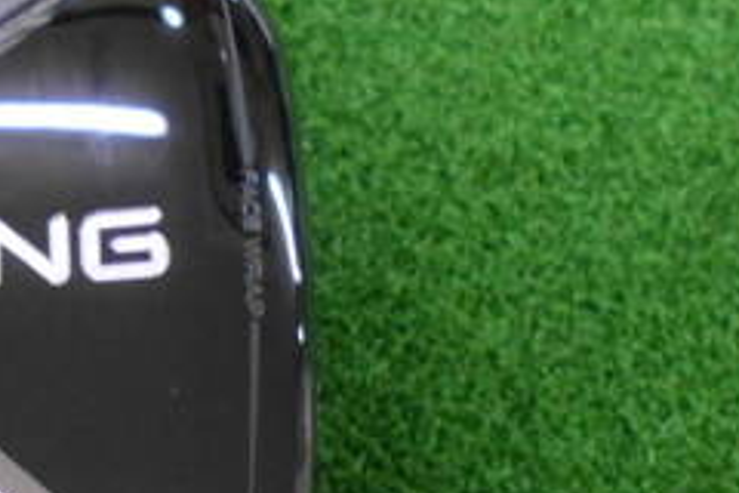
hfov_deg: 26.9
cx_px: 46
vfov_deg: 18.9
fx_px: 1478
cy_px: 339
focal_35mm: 72
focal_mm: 4.6
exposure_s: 1/80
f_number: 3.2
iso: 800
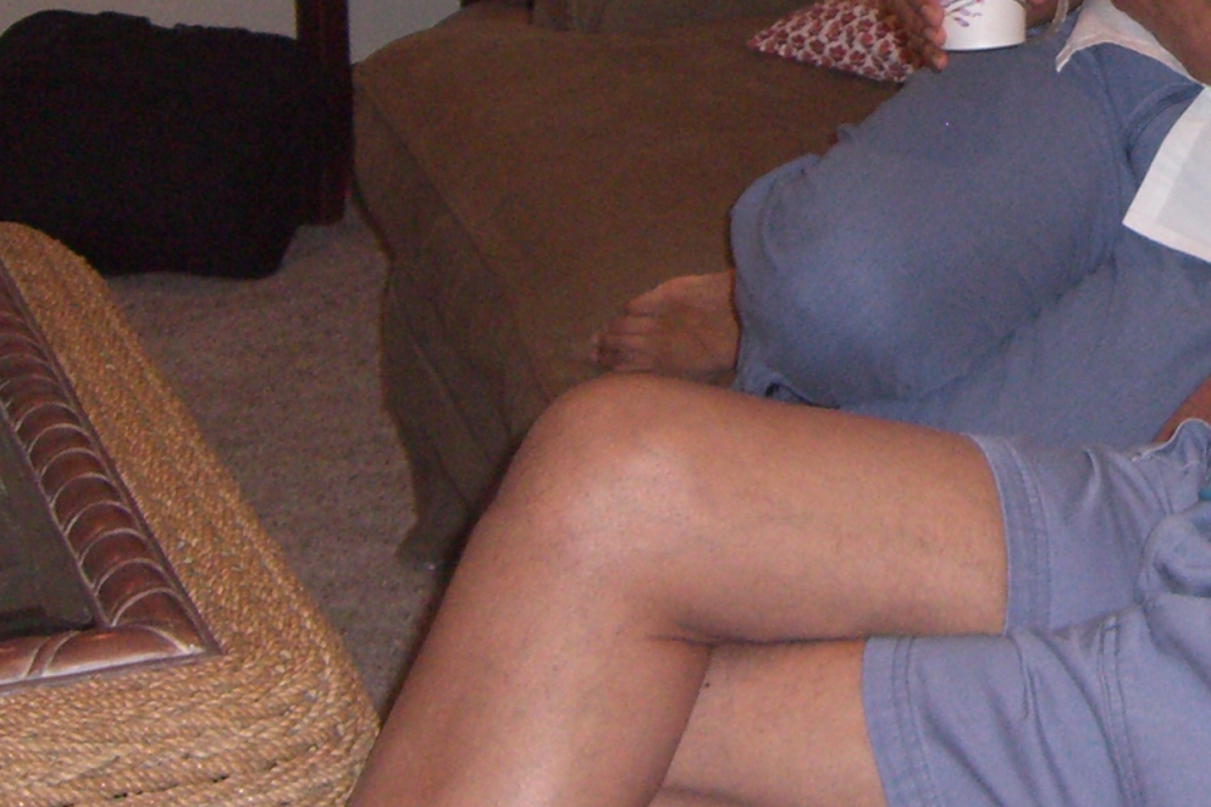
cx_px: 1444
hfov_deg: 18.9
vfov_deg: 13.2
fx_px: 3430
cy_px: 1
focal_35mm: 102
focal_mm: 6.2
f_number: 2.7
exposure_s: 1/60
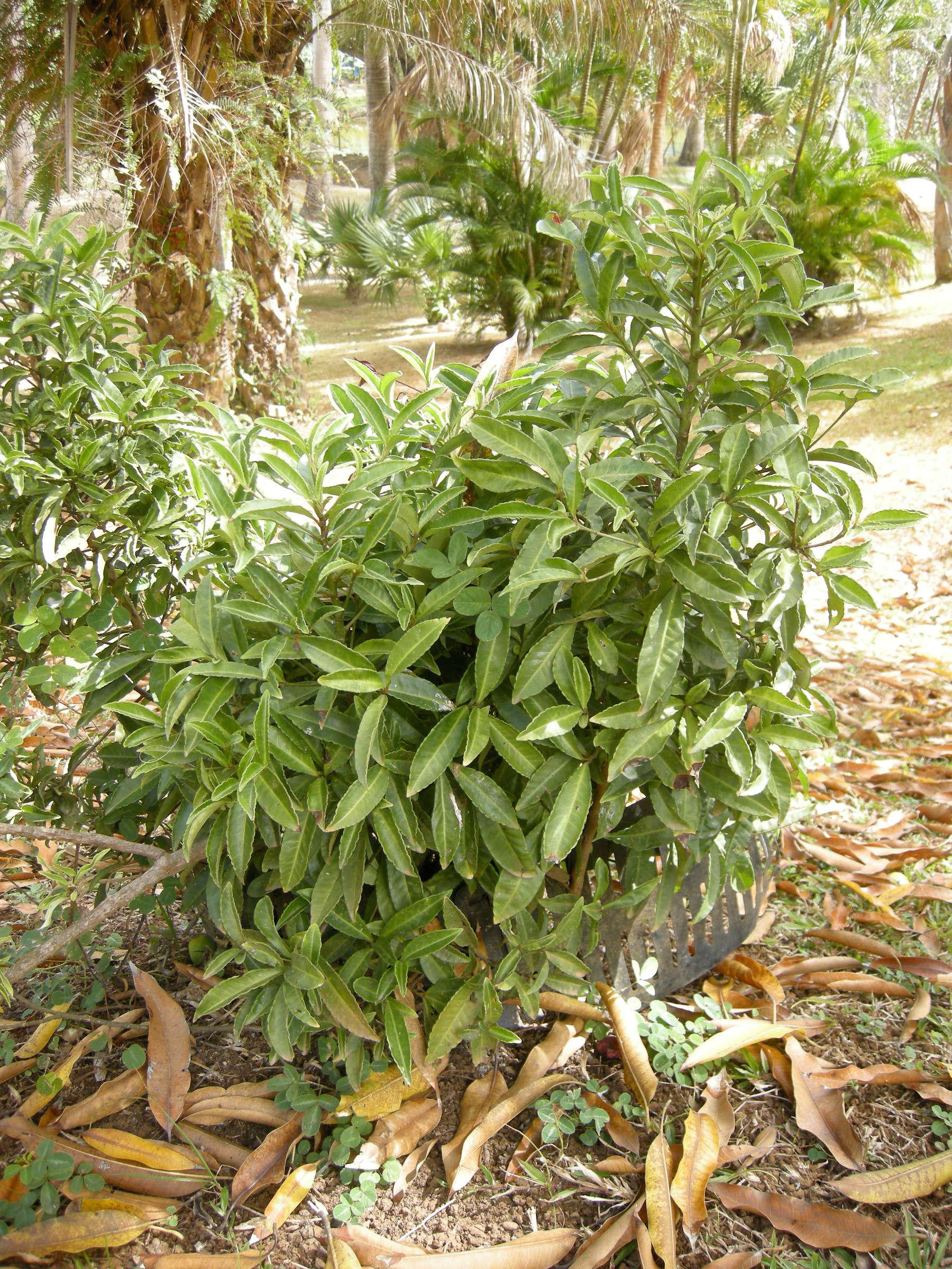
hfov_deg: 40.7
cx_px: 476
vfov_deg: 52.6
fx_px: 1283
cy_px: 634
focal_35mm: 35
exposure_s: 1/59
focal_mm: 7.5
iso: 64
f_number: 2.7
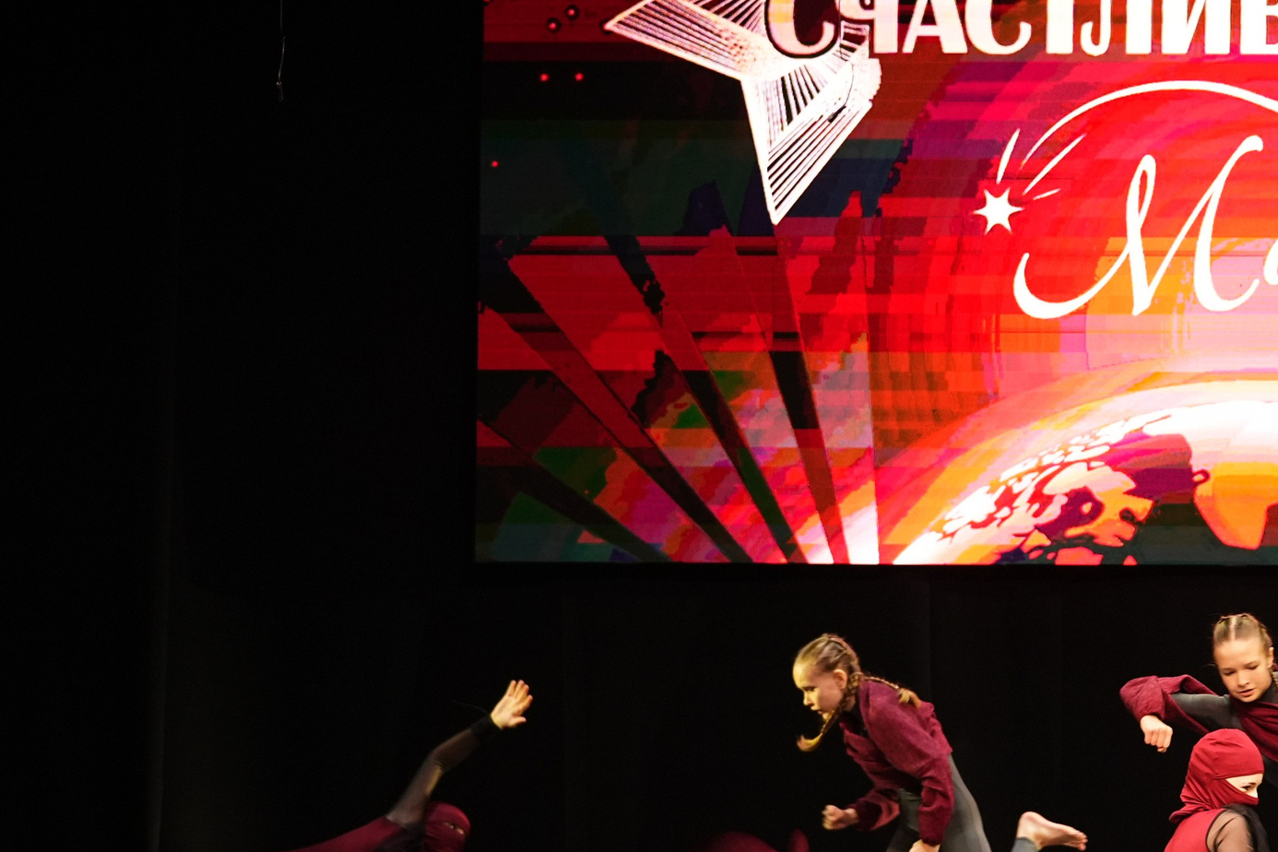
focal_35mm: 194
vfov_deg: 7.1
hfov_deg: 10.6
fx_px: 6886
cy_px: 392
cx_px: 1118
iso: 2500
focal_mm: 105
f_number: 2.8
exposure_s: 1/400
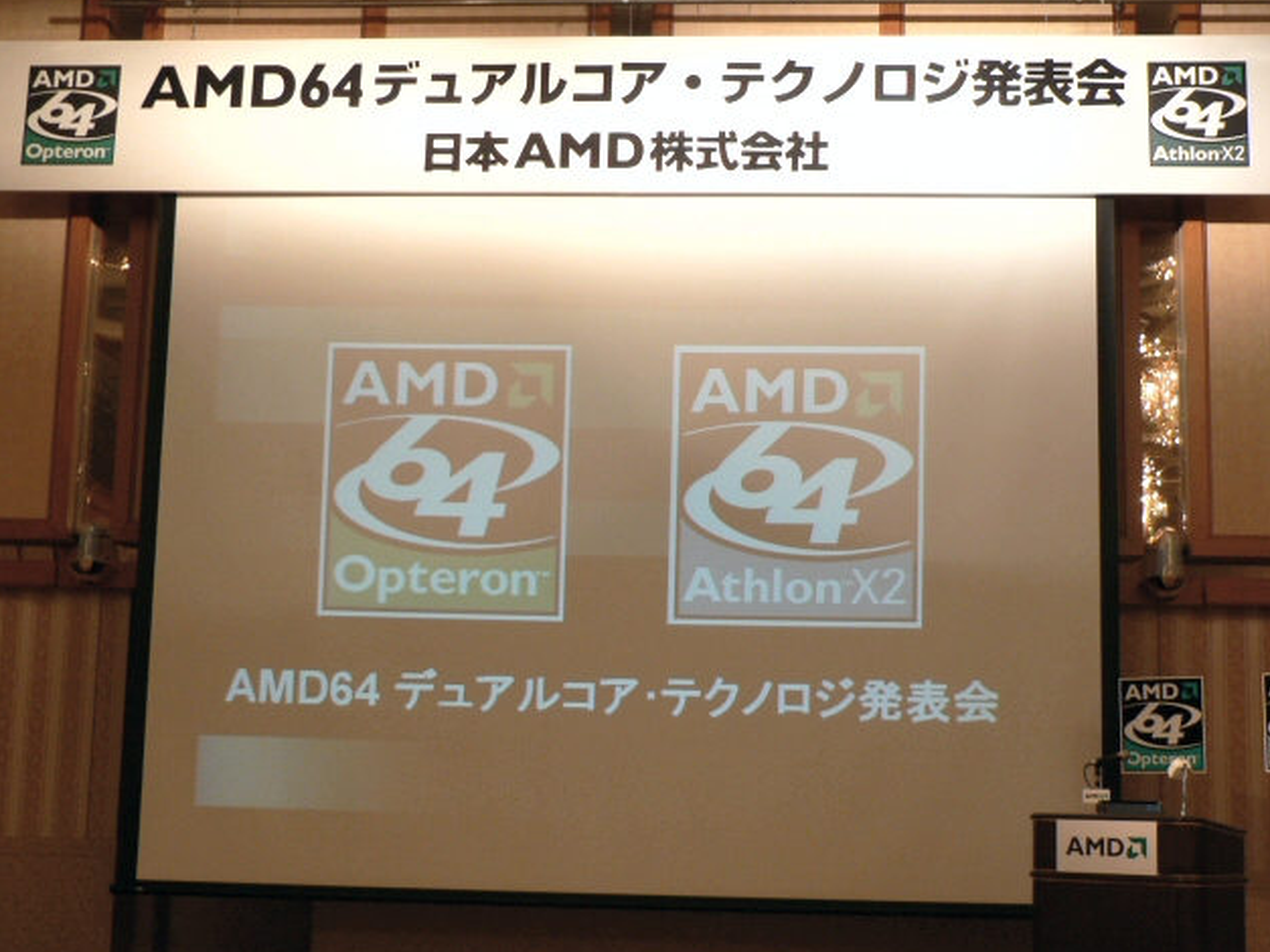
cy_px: 474
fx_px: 1761
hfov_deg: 39.7
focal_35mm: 48
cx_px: 644
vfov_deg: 30.3
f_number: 2.8
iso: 150
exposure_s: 1/30
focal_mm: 7.9
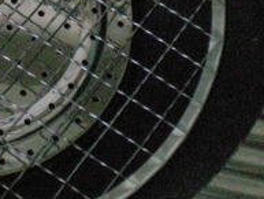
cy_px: -40
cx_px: -86
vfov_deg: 11.5
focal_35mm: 126
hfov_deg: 14.9
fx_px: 962
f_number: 3.1
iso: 1000
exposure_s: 1/91
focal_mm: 6.3
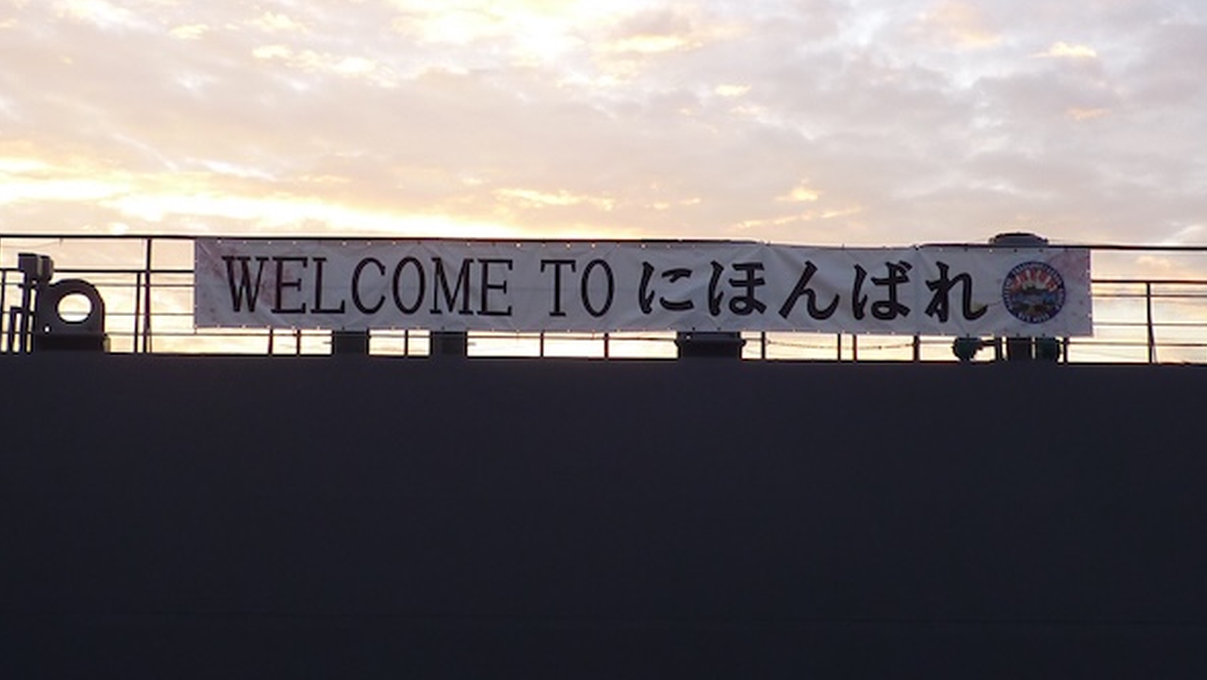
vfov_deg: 19.7
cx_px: 613
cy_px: 289
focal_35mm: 61
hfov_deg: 34.3
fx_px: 1953
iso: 80
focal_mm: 4.9
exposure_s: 1/60
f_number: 2.9
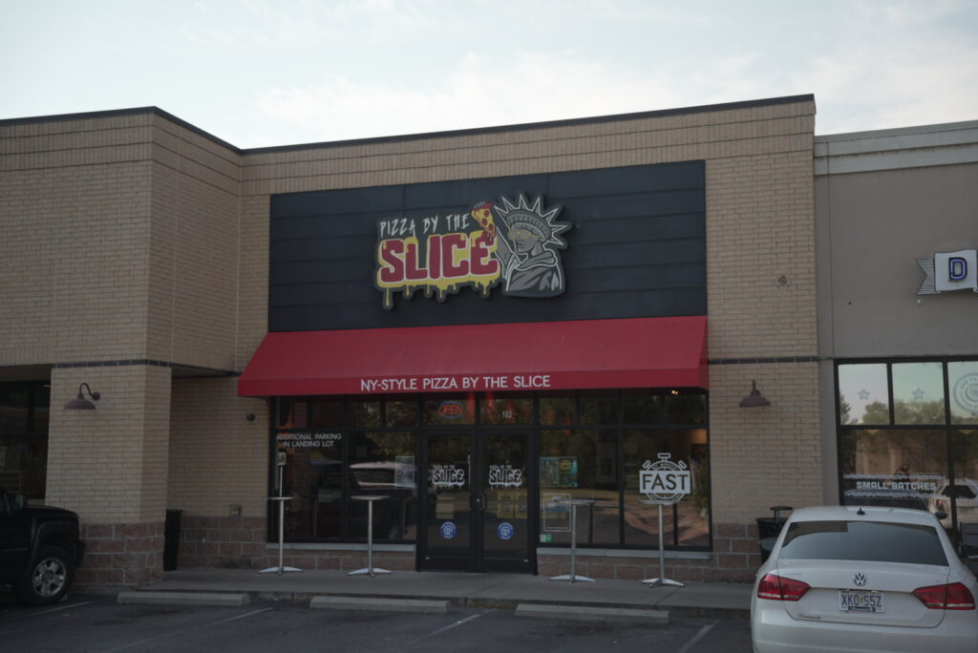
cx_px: 489
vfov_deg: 30.8
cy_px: 326
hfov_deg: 44.8
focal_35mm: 44
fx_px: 1185
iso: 125
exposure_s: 1/125
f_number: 2.8
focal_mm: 43.6
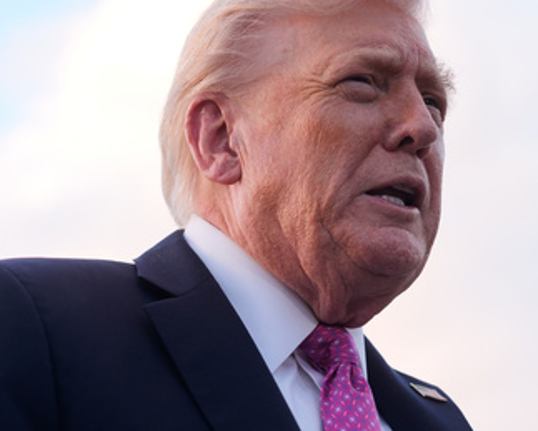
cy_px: 197
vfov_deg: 14.8
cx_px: 335
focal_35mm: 104
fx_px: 1657
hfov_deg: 18.4
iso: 800
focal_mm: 70
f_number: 4
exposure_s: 1/320
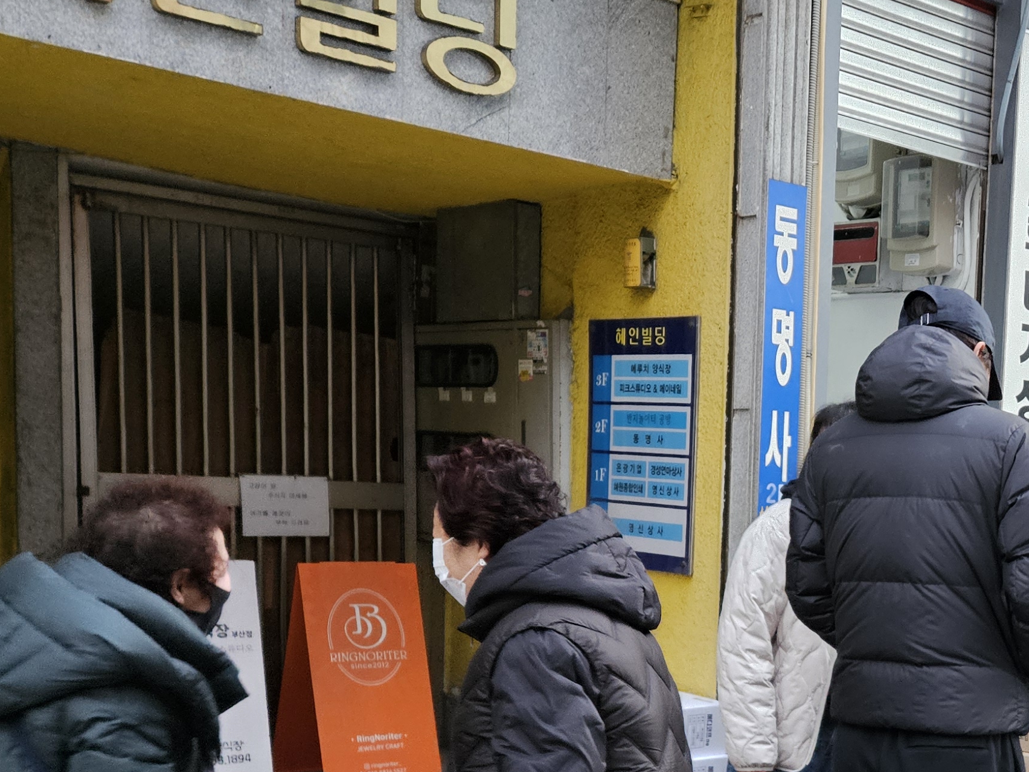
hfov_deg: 32.4
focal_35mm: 54
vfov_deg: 26.4
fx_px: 1605
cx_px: 1050
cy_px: 652
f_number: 1.8
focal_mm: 5.4
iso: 640
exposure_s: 1/40
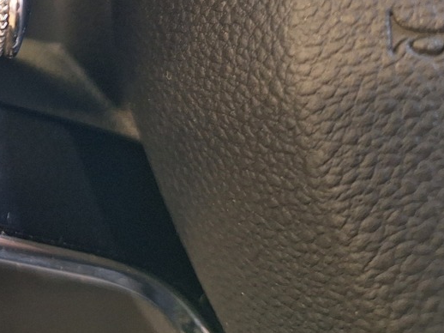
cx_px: -87
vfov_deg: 20.8
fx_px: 821
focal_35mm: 64
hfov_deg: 26.8
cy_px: -101
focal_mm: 5.54
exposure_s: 1/33
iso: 250
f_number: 1.8
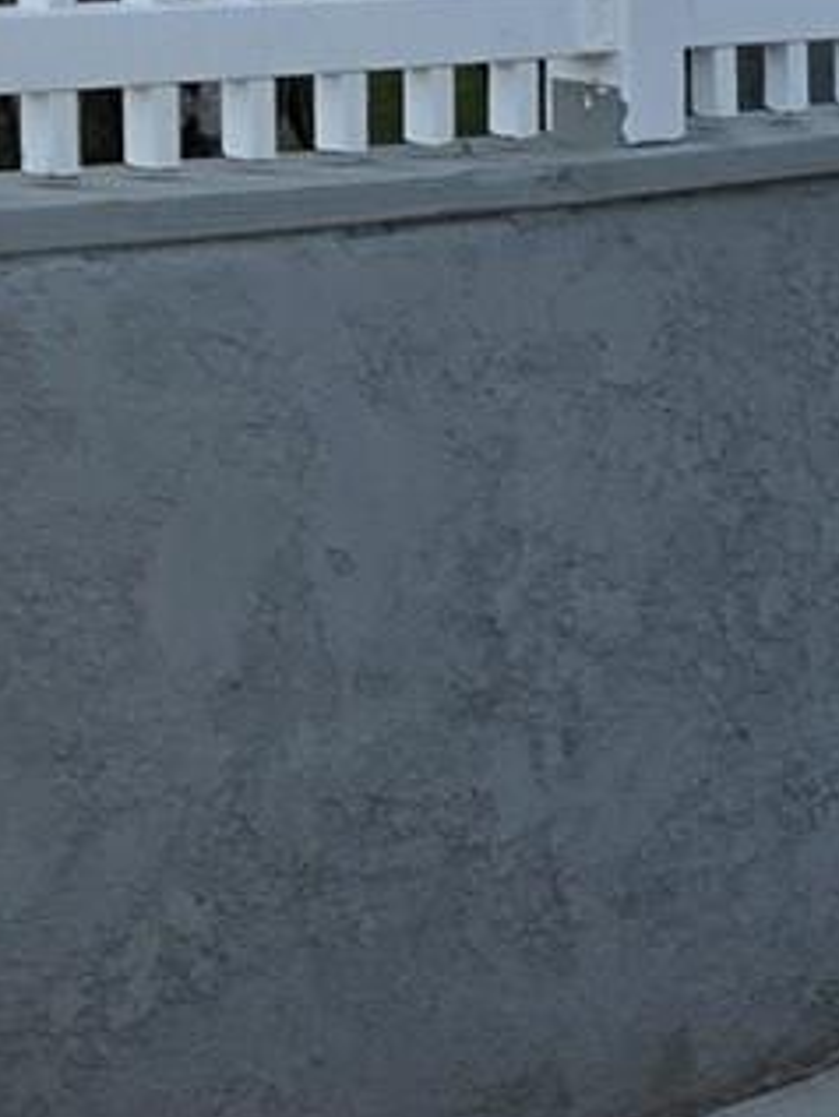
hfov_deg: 8.2
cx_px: 1939
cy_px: 1399
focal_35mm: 167
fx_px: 5393
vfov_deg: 11.6
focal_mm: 5.4
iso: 80
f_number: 1.8
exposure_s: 1/1084
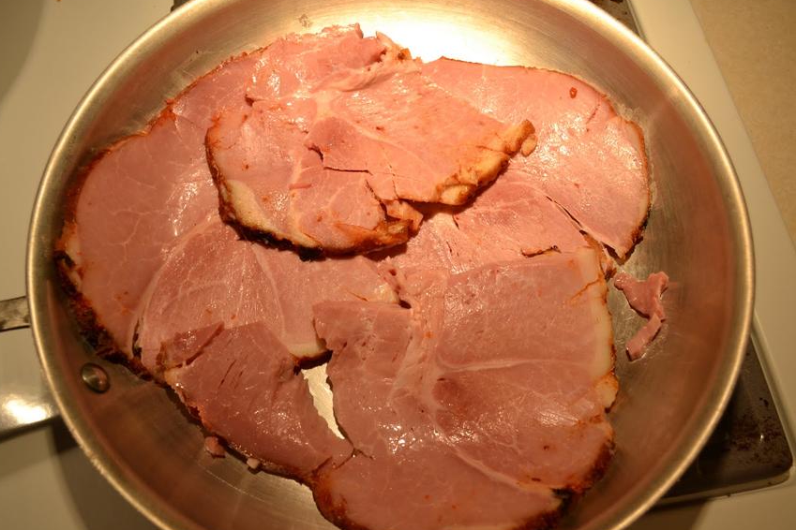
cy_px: 267
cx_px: 394
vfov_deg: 37.9
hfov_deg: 54.4
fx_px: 774
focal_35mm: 35
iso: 400
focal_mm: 22
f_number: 5.6
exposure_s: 1/125
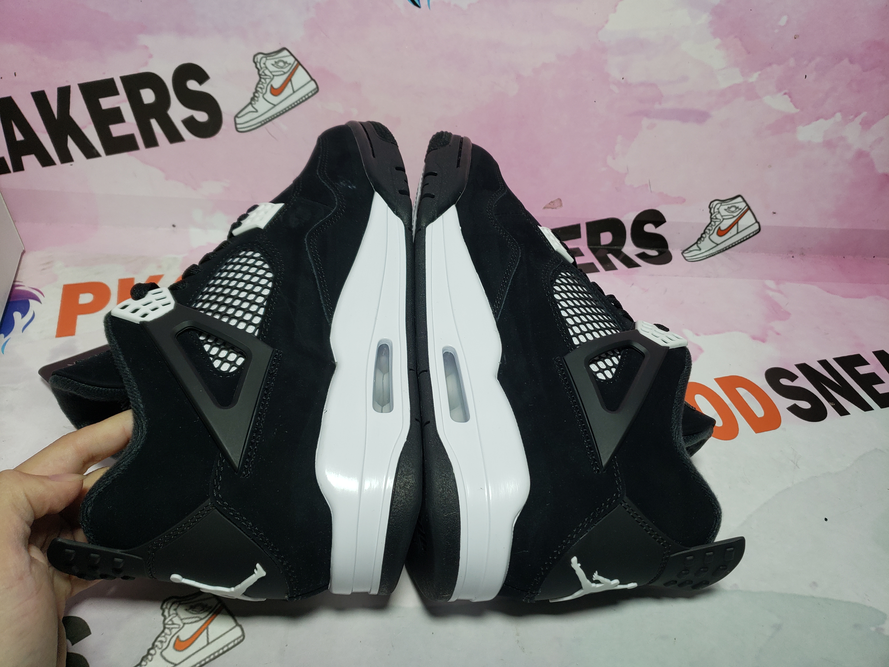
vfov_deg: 53.1
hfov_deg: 67.3
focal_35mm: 26
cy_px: 334
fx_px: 668
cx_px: 444
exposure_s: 1/728
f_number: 1.5
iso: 50
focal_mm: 4.3
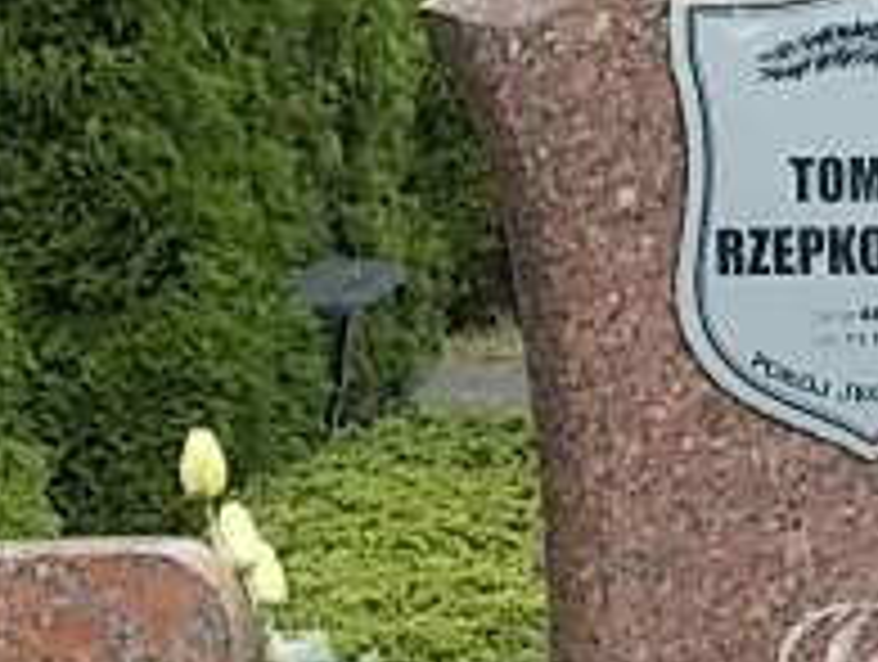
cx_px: 1099
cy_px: 748
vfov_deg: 8.8
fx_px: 4244
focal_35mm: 167
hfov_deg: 11.5
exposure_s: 1/250
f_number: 3.6
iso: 80
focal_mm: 7.2
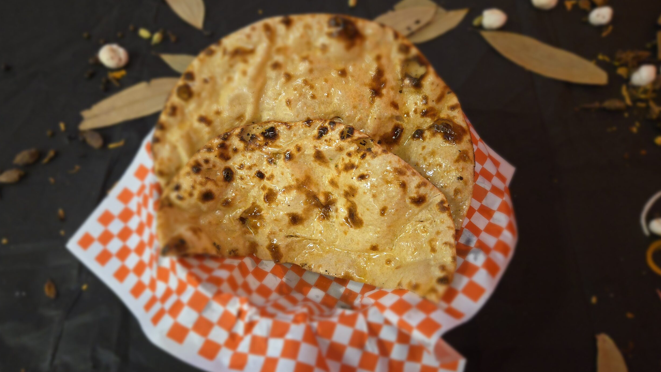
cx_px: 323
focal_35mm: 26
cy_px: 213
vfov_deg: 44.3
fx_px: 456
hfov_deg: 71.9
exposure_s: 1/30
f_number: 1.8
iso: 320
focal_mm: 5.4
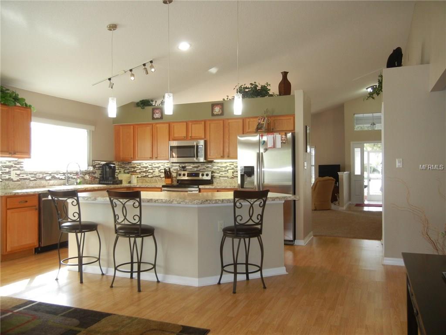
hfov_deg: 60.0
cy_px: 168
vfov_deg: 46.8
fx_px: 387
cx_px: 223
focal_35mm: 30
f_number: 3.5
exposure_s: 1/30
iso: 184
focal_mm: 5.4
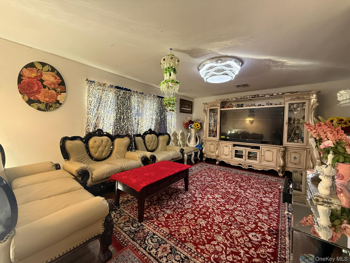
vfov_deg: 85.7
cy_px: 132
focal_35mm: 14
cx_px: 175
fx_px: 142
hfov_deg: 102.1
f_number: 2.2
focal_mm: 2.22
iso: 320
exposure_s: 1/60
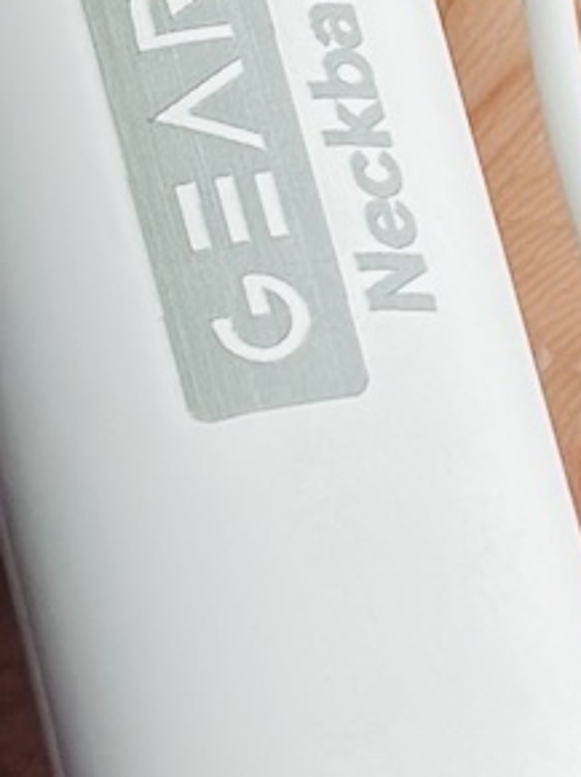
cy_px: -380
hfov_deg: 4.4
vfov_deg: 5.9
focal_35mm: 334
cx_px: 1009
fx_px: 7486
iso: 64
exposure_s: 1/119
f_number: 1.78
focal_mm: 6.86
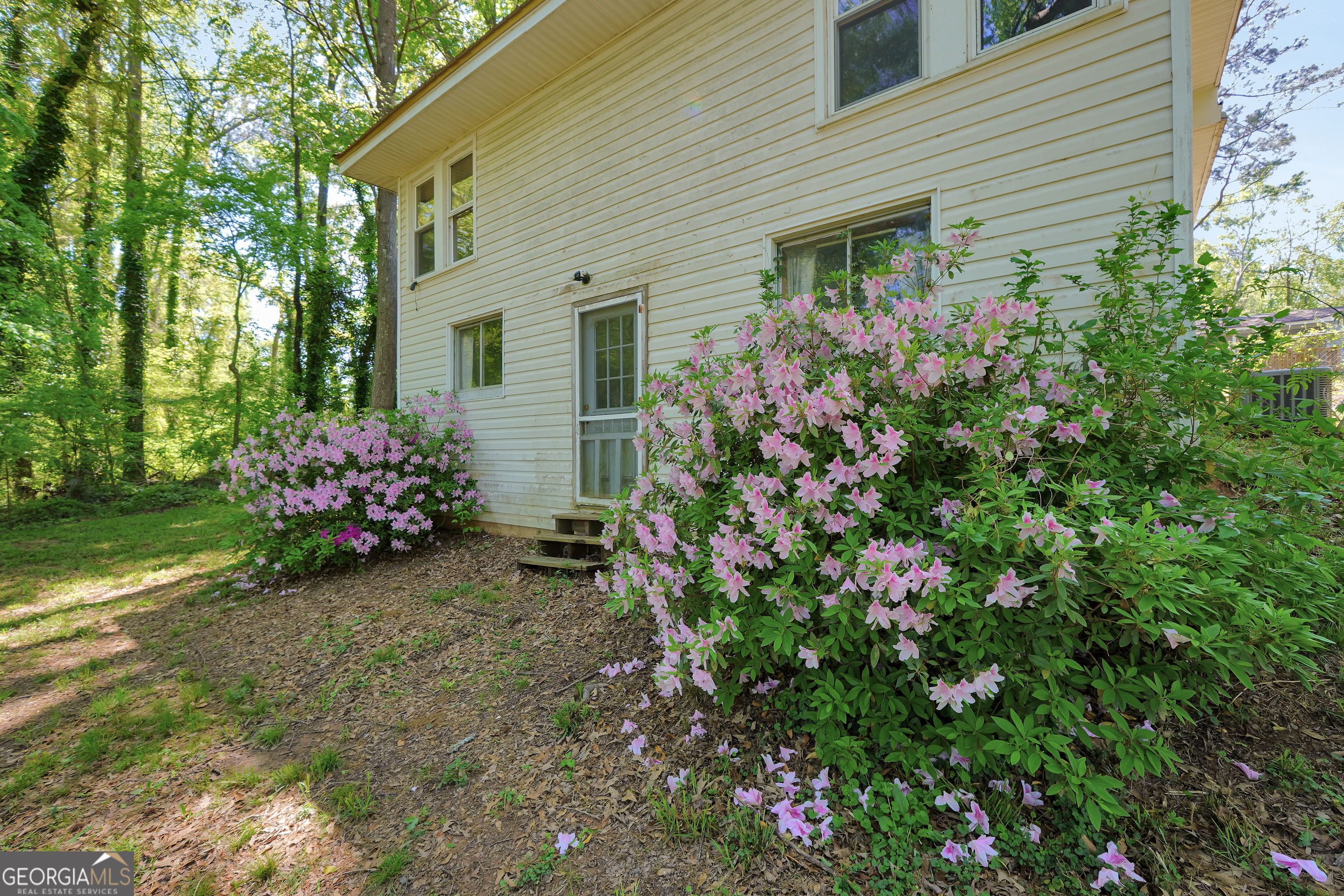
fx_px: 560
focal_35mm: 15
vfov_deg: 77.3
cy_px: 448
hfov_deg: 100.4
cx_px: 672
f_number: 4
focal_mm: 10
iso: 100
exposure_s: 1/60
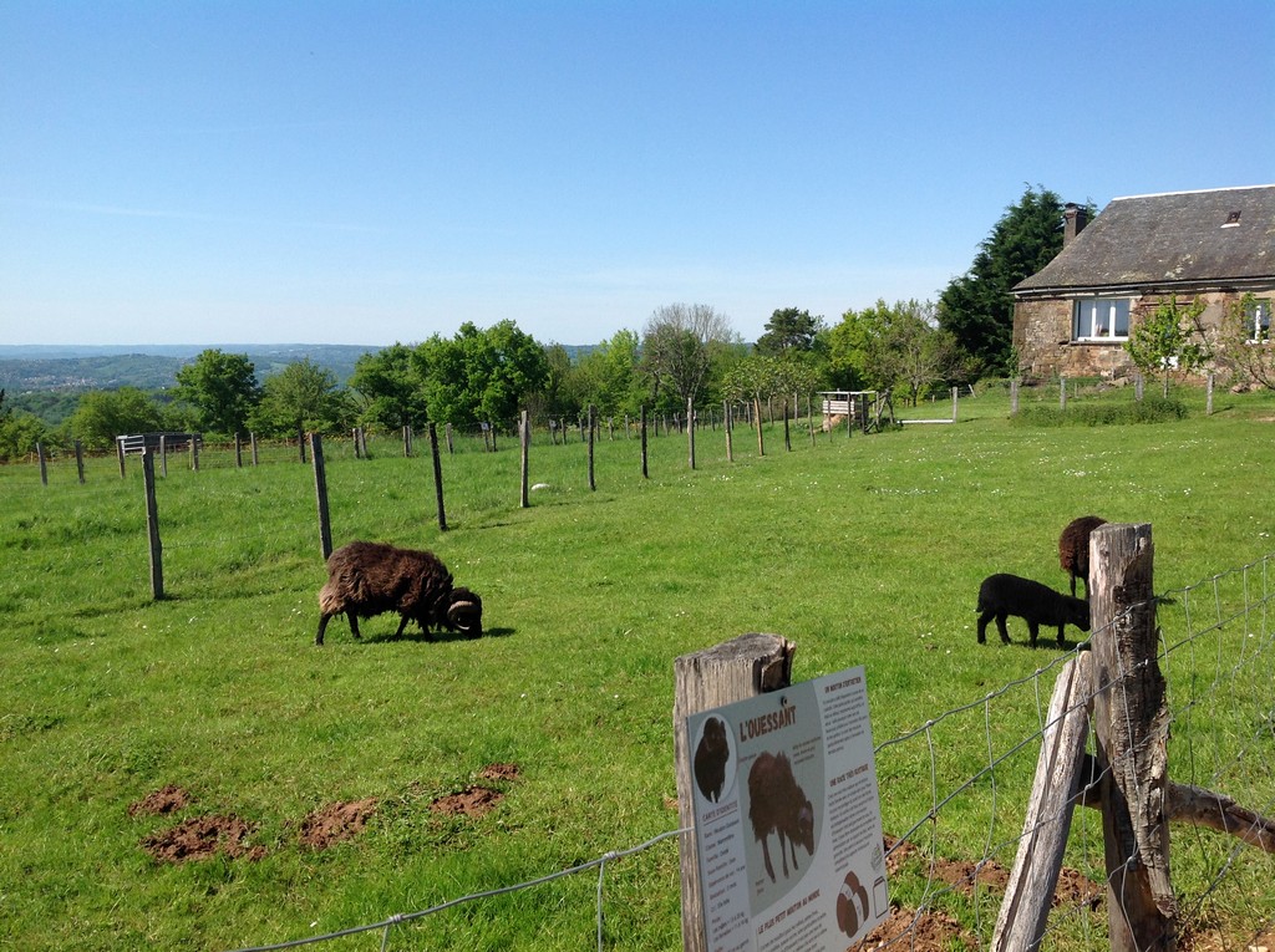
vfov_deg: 40.6
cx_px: 638
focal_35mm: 35
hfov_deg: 52.7
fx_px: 1287
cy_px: 476
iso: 50
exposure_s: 1/1779
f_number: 2.4
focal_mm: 4.28
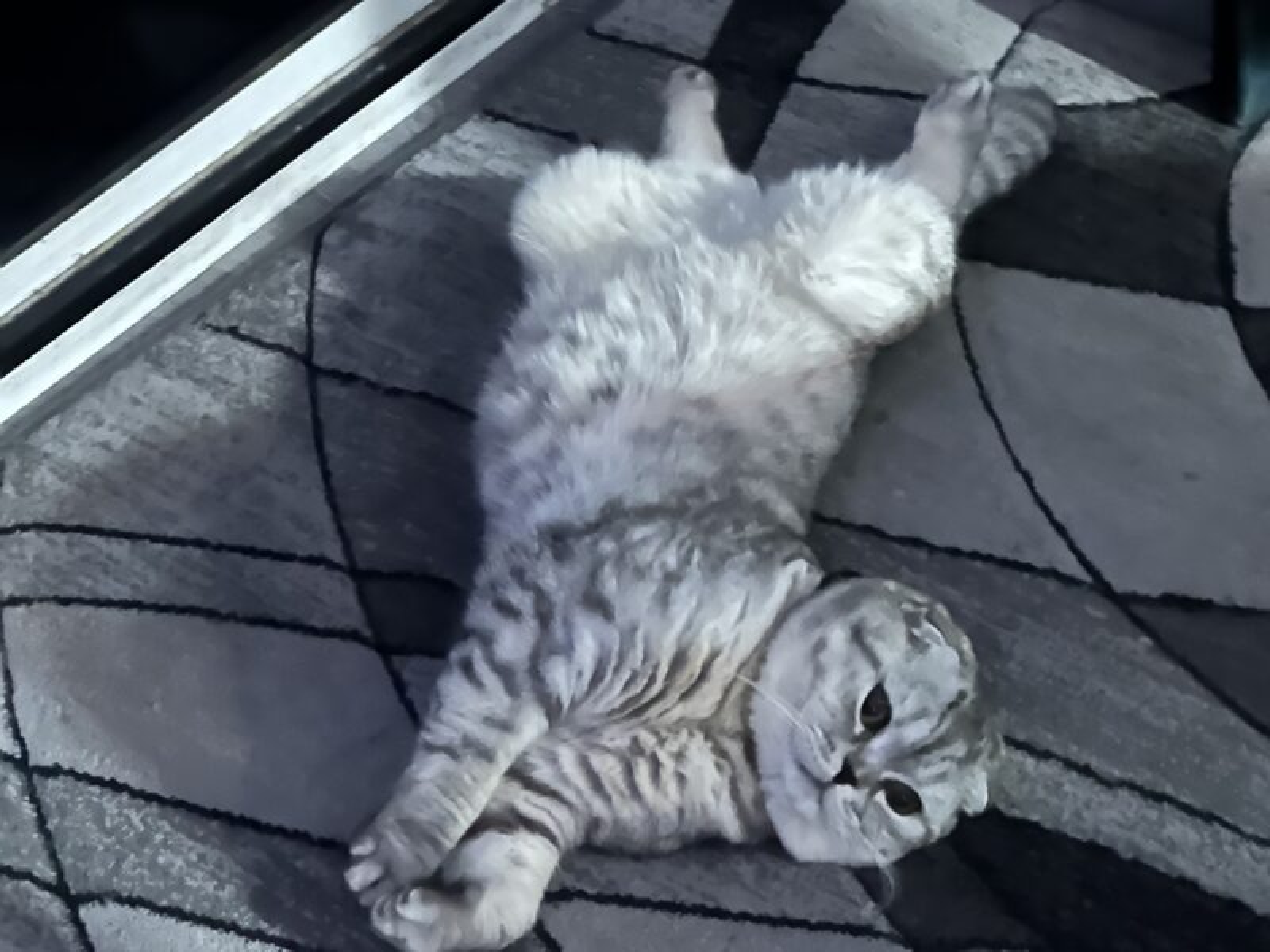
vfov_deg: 19.1
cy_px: 476
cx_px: 635
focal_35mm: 77
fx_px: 2825
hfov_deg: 25.3
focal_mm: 9
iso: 2000
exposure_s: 1/8
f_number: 2.8
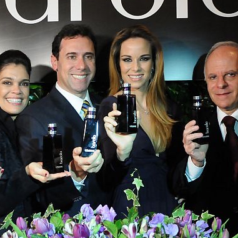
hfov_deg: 29.4
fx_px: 452
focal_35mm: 58
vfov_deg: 29.5
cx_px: 96
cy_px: 114
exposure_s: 1/50
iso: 1600
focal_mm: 17
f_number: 4
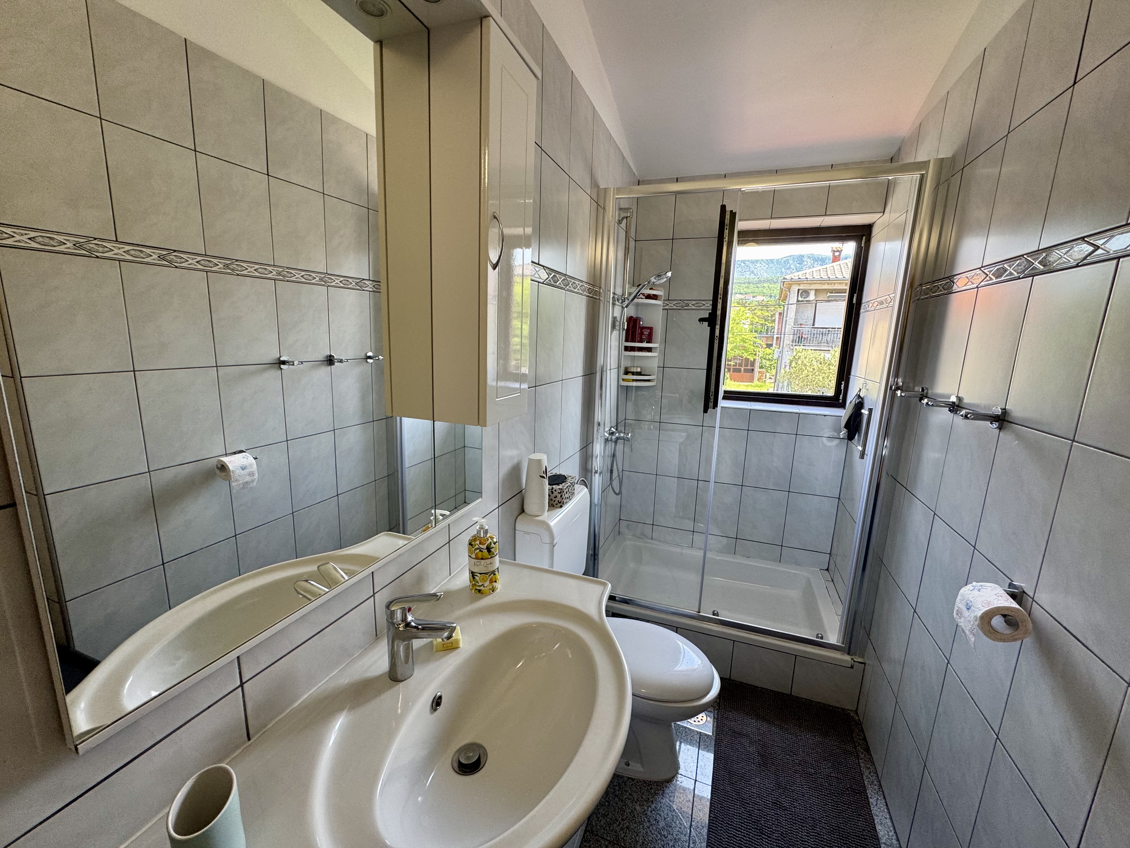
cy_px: 424
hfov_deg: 102.1
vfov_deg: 85.7
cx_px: 565
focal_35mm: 14
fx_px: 457
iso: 100
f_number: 2.2
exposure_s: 1/100
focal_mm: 2.22
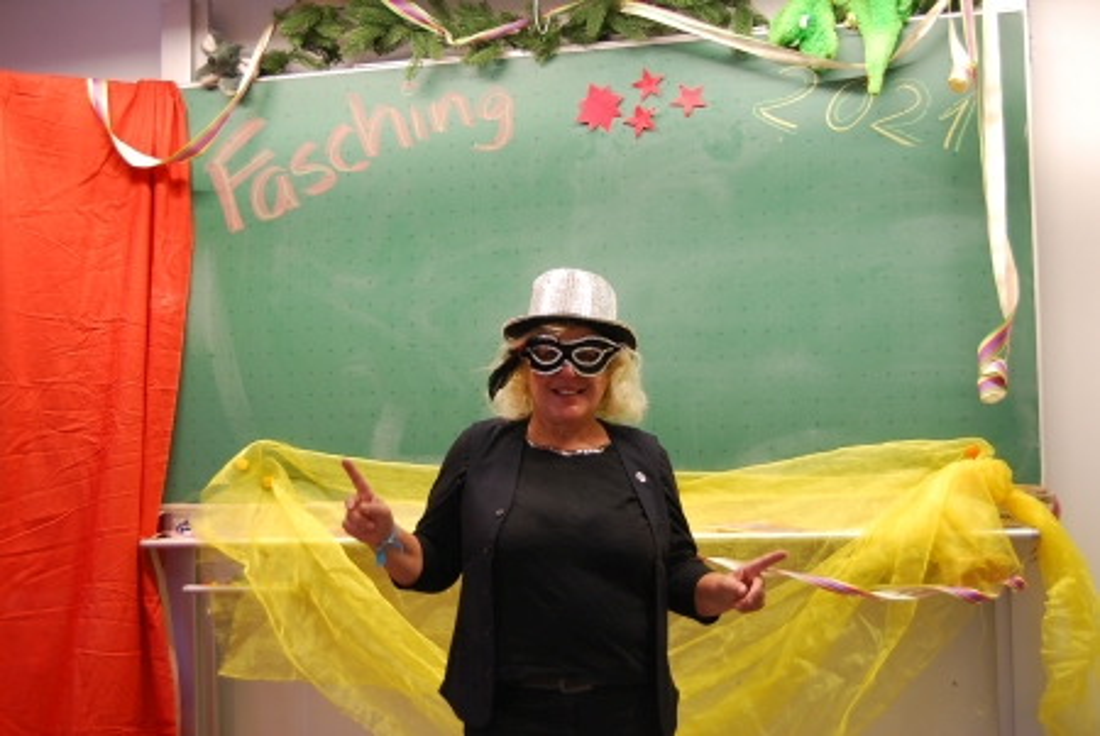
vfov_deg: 25.8
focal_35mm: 52
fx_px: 1606
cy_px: 368
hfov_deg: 37.8
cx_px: 550
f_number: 4.8
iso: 360
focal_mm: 35
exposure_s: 1/30
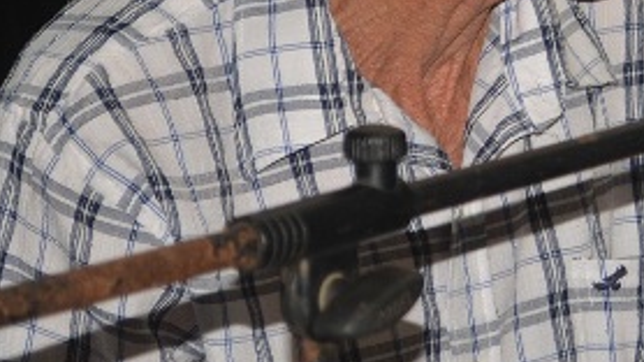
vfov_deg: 4.9
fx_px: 4224
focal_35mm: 248
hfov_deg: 8.7
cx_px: 685
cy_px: -86
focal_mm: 55
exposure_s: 1/60
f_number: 6.3
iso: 400
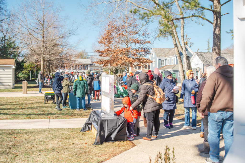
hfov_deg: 53.1
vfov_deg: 36.9
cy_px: 82
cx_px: 122
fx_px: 245
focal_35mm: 36
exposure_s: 1/8000
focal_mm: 24
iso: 320
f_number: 2.8
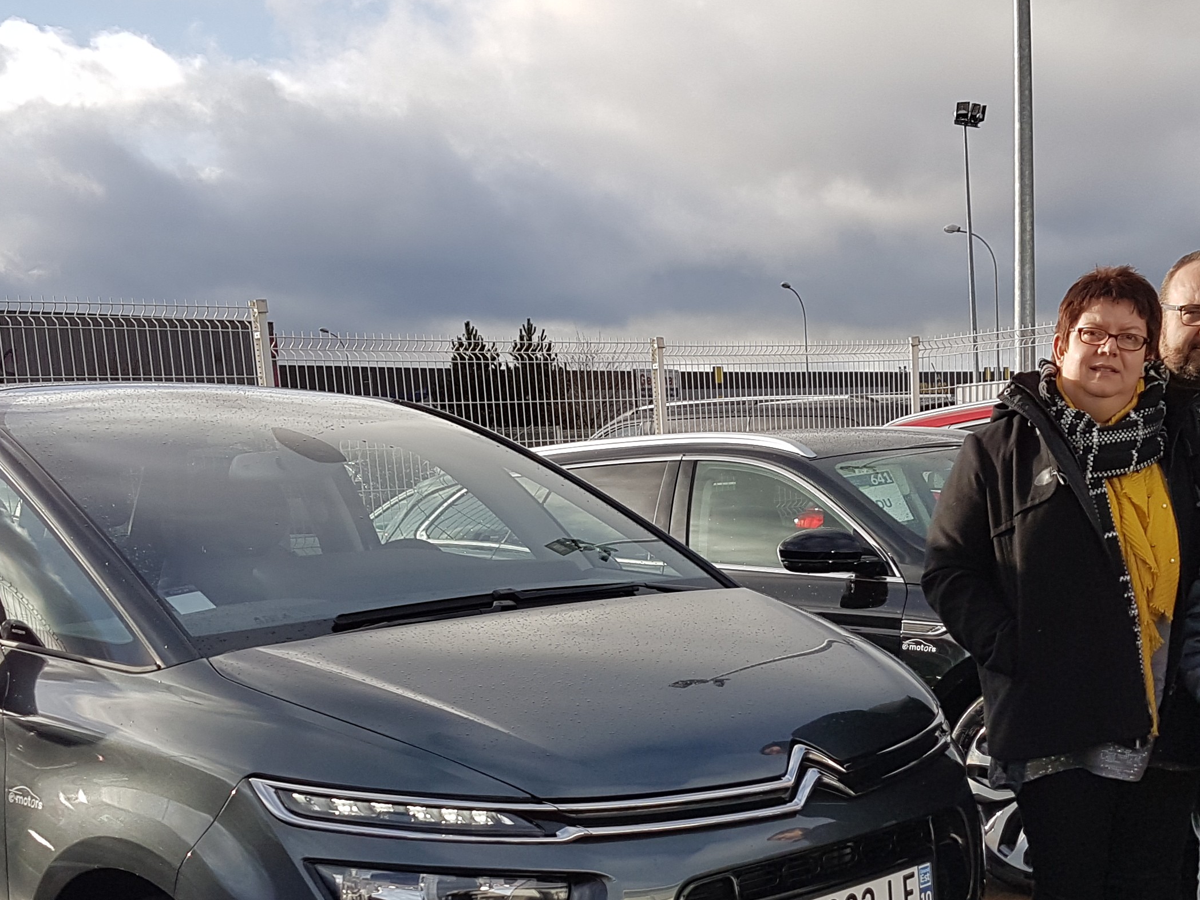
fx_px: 1733
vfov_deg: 28.4
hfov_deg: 38.2
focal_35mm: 50
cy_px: 731
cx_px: 645
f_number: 1.7
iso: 40
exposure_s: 1/1352
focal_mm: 4.2
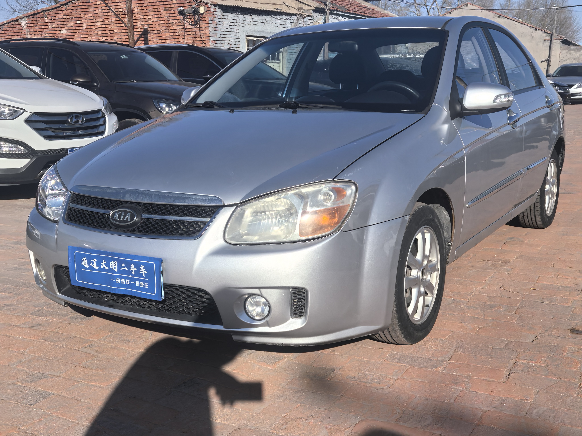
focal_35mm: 42
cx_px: 291
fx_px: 706
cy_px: 218
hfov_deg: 44.8
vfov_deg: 34.3
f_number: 1.8
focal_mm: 5.35
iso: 50
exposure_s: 1/11236
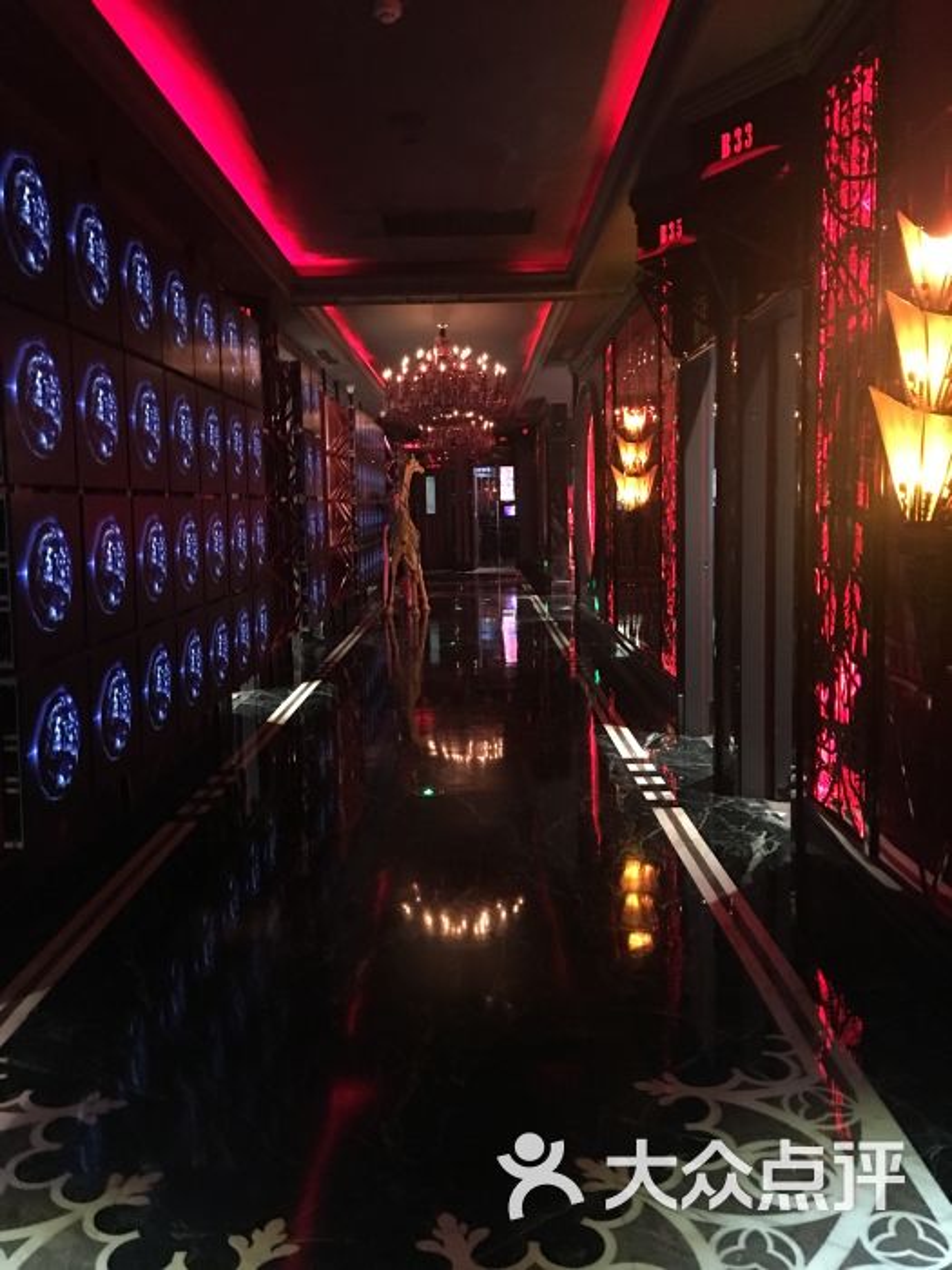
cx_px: 476
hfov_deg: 48.2
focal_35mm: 29
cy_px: 635
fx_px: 1063
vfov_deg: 61.7
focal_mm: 4.15
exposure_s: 1/4
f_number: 2.2
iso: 250
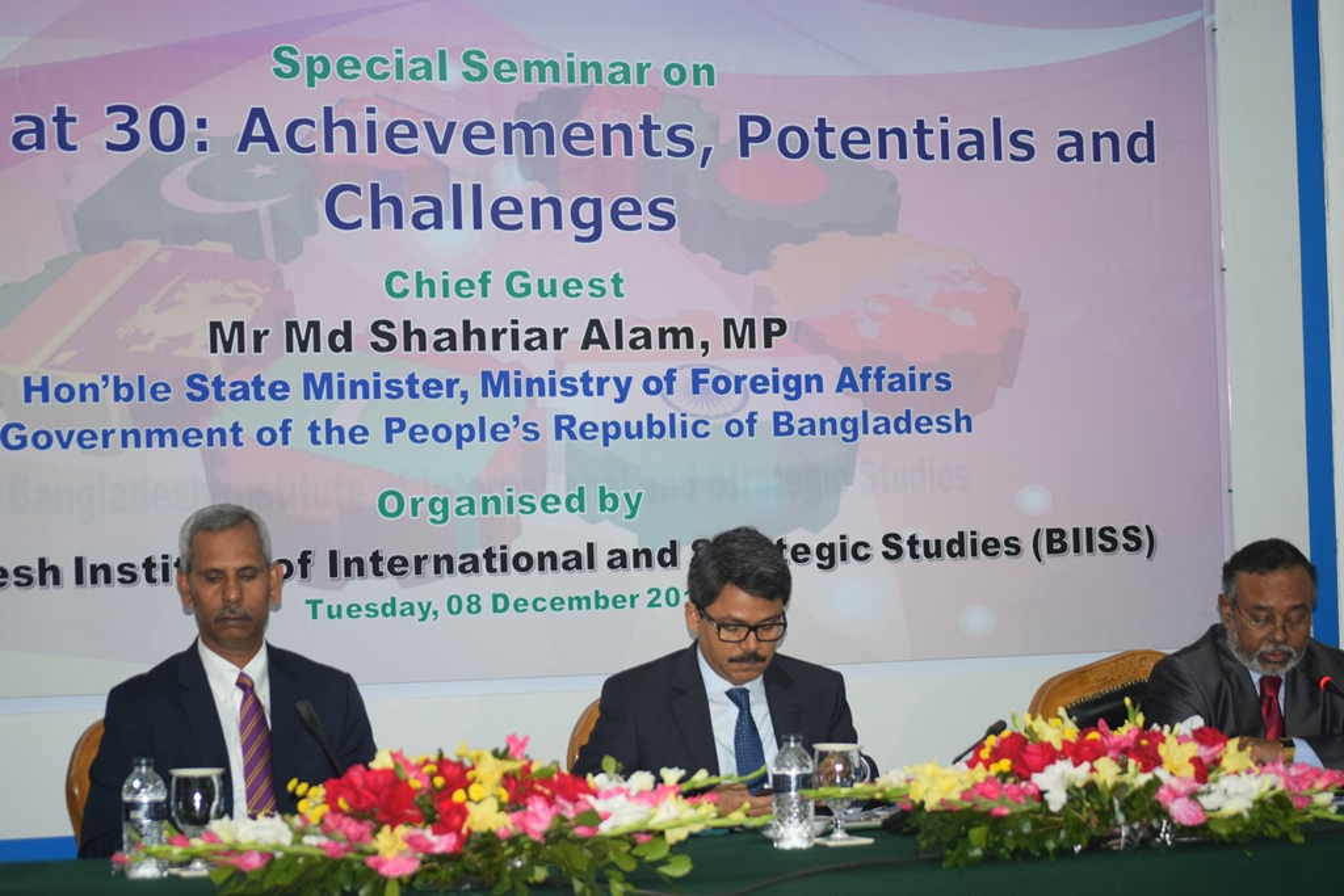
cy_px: 448
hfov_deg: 20.9
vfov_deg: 14.0
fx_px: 3640
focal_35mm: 98
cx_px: 672
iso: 800
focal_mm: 65
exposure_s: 1/100
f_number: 5
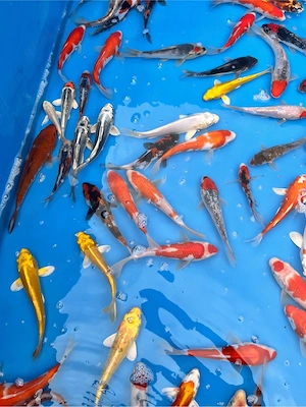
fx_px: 306
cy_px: 204
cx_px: 153
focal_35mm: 26
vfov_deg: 67.3
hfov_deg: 53.1
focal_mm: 5.1
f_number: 1.6
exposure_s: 1/311
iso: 50
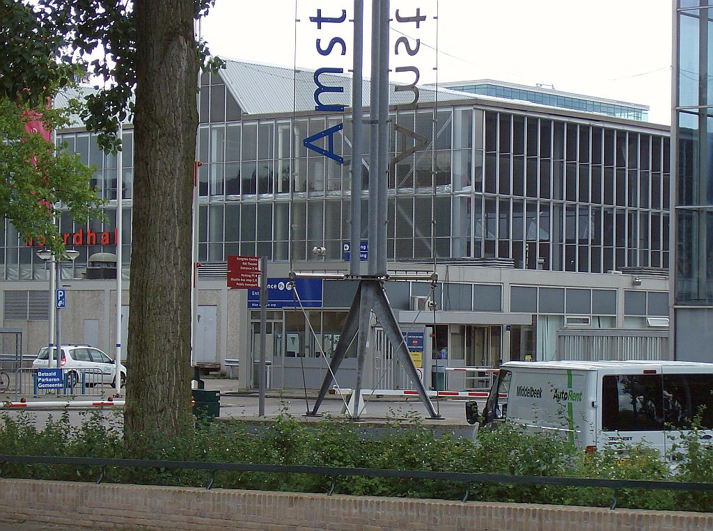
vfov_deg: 13.7
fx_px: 2219
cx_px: 356
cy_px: 266
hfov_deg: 18.3
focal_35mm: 108
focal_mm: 18
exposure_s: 1/313
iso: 100
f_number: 4.8
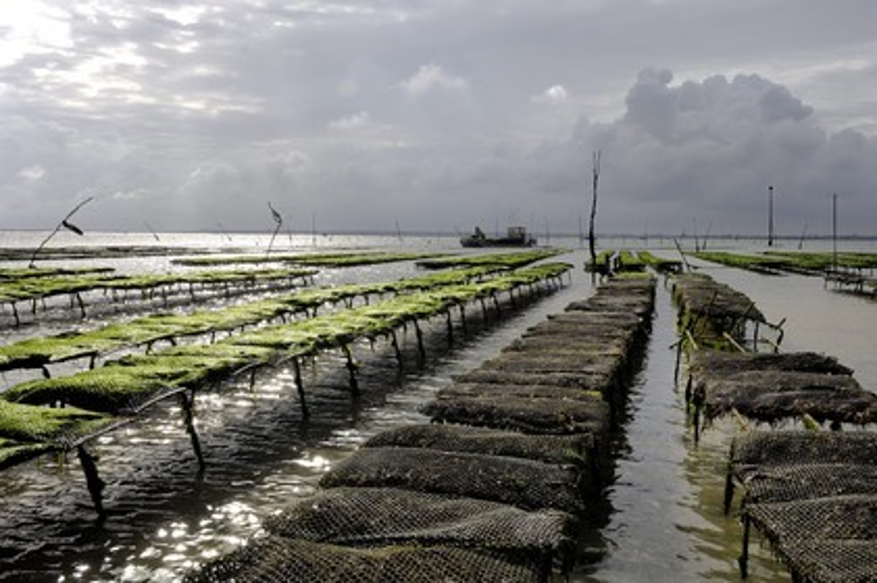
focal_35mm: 36
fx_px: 876
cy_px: 292
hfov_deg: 53.2
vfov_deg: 36.8
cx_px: 438
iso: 100
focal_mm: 24
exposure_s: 1/160
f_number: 12
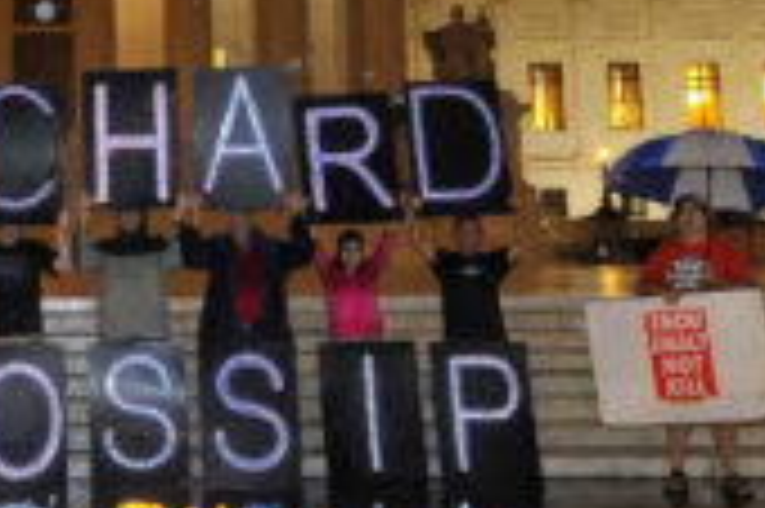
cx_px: 34
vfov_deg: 16.9
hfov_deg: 24.4
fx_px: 1698
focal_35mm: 80
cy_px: 97
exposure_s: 1/20
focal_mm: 32
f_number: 5.6
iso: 4000
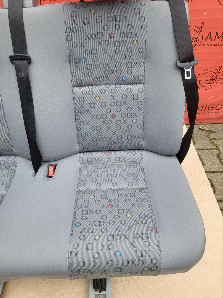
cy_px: 149
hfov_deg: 53.1
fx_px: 223
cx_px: 112
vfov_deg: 67.3
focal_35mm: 26
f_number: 1.8
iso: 40
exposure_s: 1/100
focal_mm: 5.4
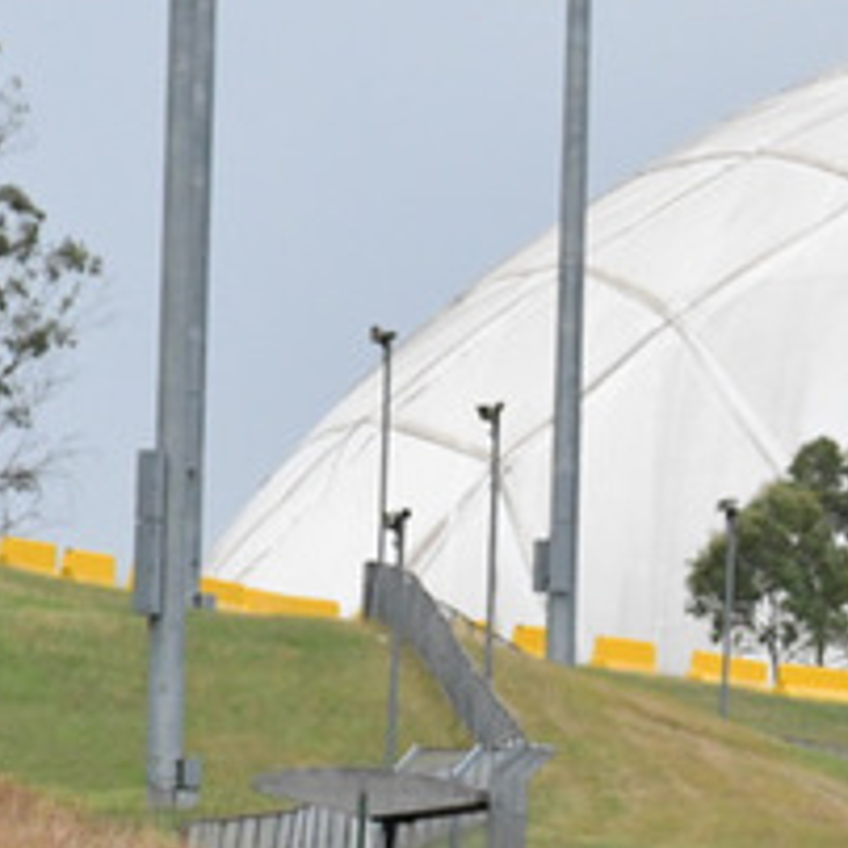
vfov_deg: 1.7
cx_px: 1020
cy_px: 873
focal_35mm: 1010
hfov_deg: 1.7
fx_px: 27993
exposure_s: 1/640
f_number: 10
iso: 2500
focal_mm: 200
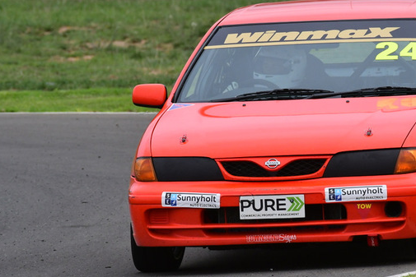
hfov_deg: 2.0
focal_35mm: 1046
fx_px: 12090
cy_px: 119
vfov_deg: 1.3
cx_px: 274
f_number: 11
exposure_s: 1/640
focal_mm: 440
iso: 800
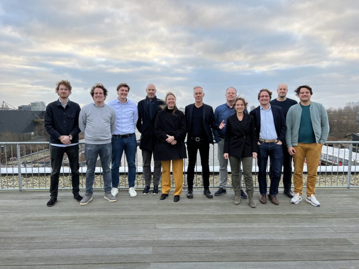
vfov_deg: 53.1
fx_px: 270
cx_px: 180
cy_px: 134
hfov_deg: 67.3
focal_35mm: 26
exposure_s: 1/209
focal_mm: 5.7
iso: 40
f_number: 1.5
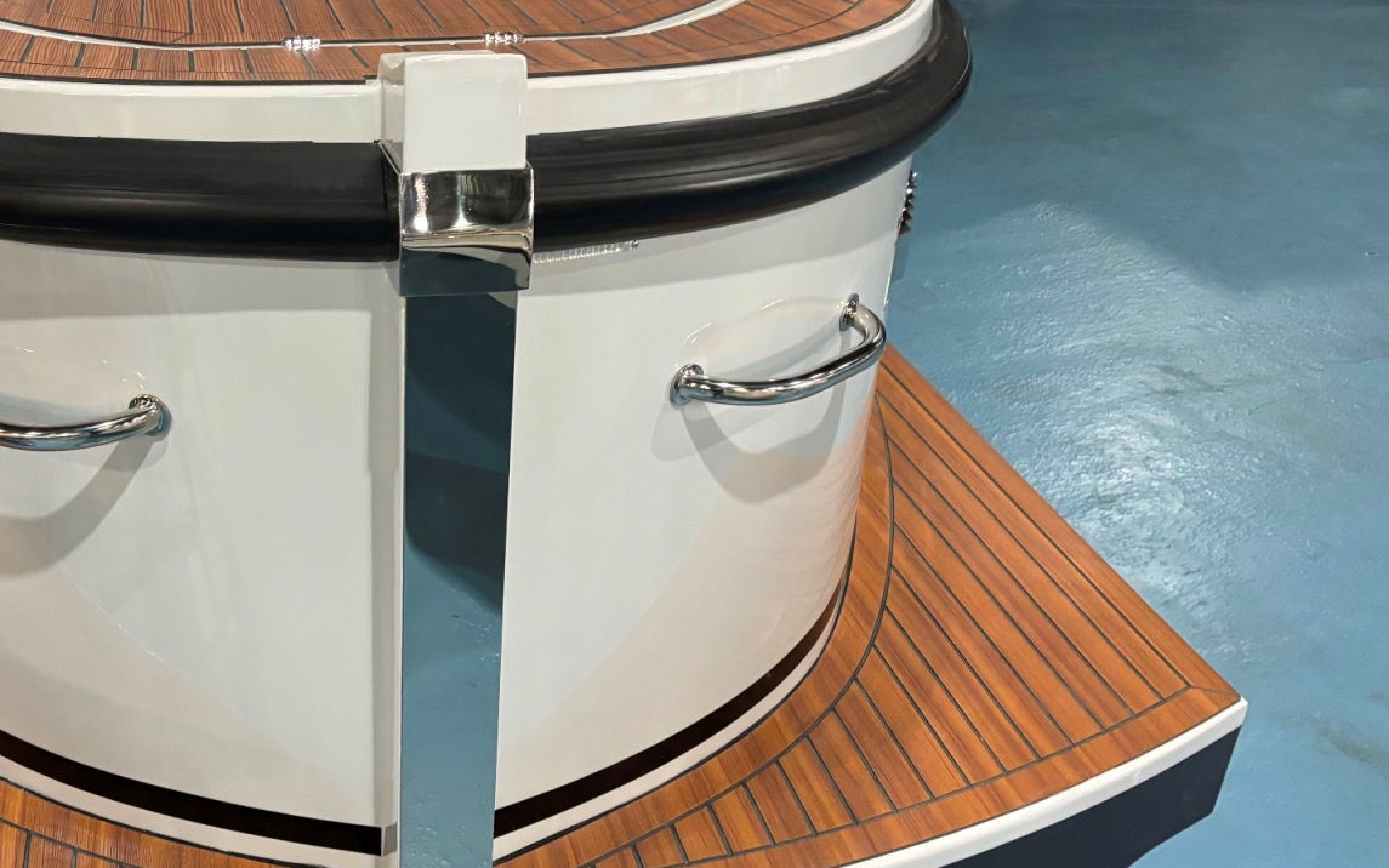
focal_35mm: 44
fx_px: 1666
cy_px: 352
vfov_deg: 29.2
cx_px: 429
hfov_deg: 44.4
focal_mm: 5.96
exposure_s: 1/50
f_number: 1.6
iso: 400
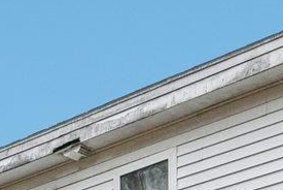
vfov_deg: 11.0
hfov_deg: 17.1
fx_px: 936
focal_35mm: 119
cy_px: 297
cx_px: 89
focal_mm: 16
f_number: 8
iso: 400
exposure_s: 1/500
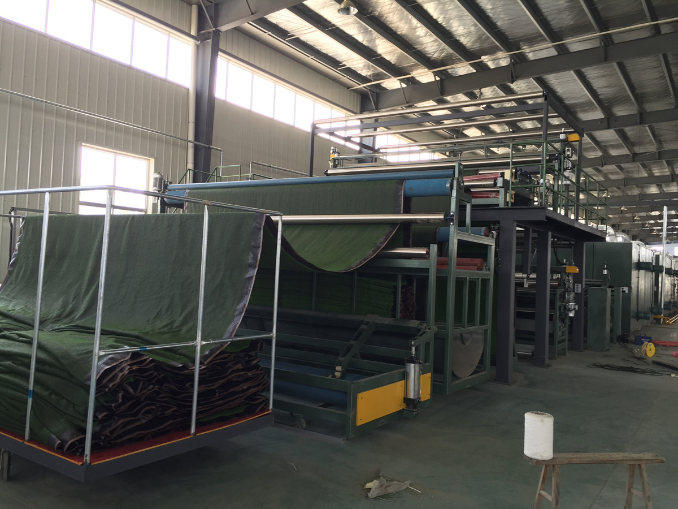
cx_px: 339
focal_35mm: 29
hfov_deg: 61.7
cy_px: 254
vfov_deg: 48.2
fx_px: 568
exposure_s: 1/40
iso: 32
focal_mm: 4.15
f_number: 2.2
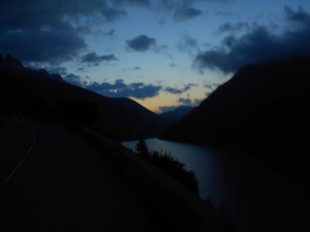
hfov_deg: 61.7
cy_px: 116
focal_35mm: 29
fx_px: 260
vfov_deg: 48.2
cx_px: 155
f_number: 4
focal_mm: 5.2
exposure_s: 1/30
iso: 160
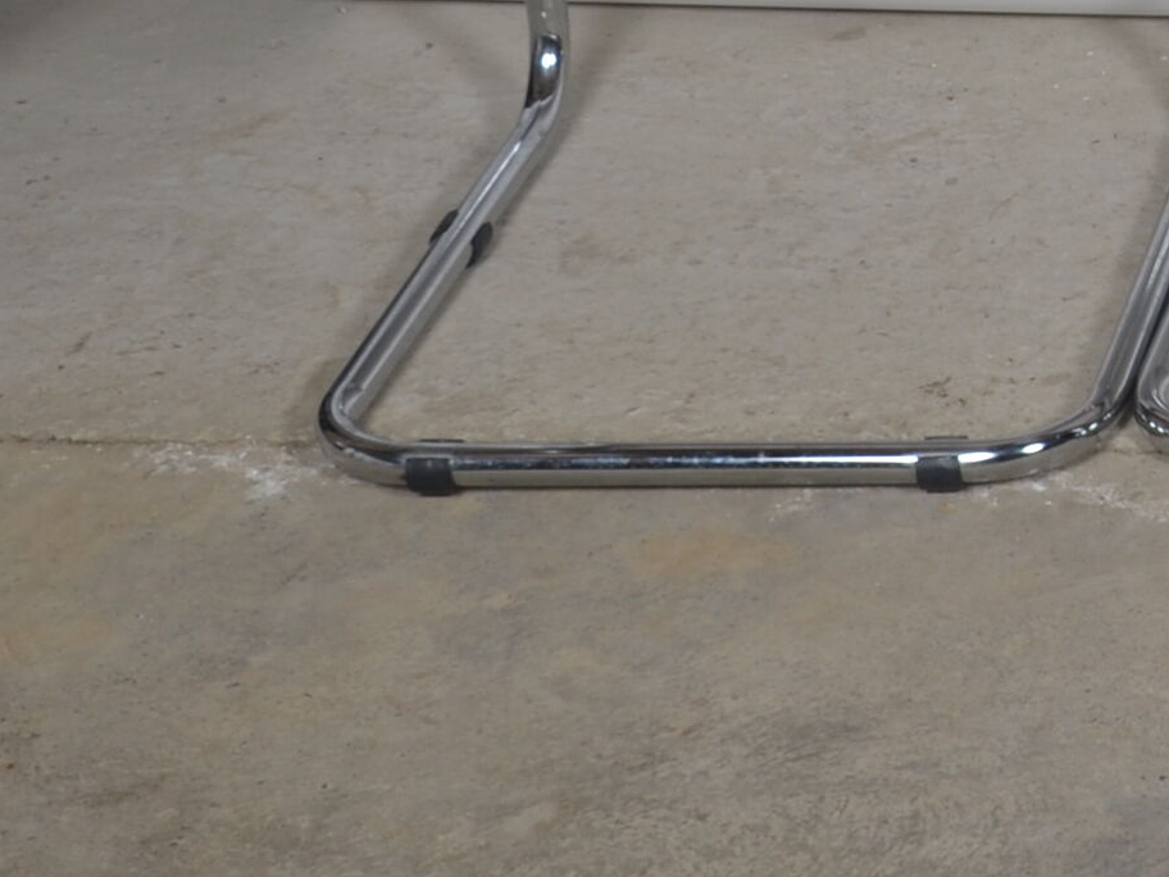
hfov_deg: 12.4
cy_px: -280
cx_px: 2353
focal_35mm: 140
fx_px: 4728
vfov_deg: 10.4
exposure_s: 1/125
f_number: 11
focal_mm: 24
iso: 100
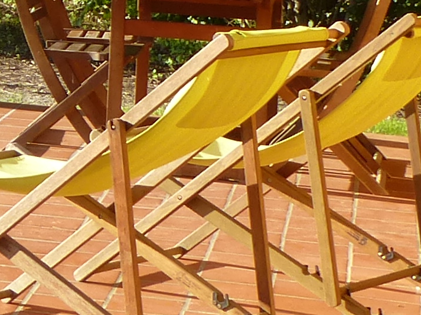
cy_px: -245
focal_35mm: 174
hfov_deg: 10.4
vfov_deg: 8.2
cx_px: -422
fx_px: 2115
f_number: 4
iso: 100
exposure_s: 1/250
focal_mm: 5.4
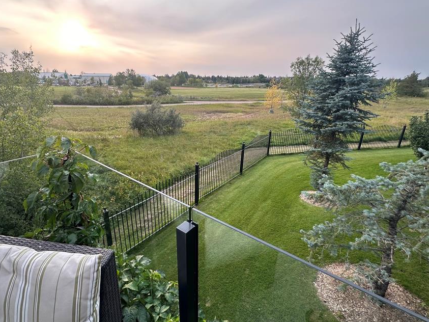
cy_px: 146
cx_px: 193
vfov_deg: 74.5
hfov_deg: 90.8
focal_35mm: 17
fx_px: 211
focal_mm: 2.22
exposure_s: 1/191
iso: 40
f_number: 2.2
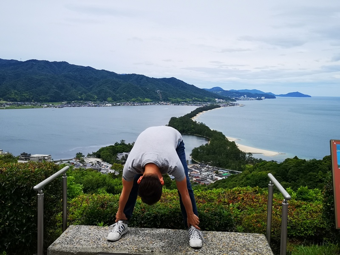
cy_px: 128
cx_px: 170
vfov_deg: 40.7
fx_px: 344
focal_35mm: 35
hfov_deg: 52.6
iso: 50
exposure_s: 1/2268
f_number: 1.8
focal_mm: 3.95
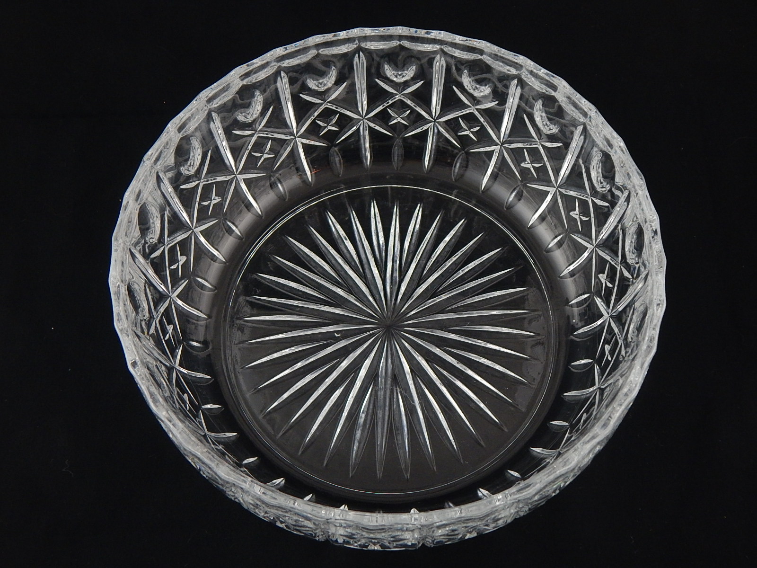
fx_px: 940
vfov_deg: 33.6
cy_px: 284
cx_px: 378
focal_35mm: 43
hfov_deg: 43.9
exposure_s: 1/25
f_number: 3.6
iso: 400
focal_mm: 7.7
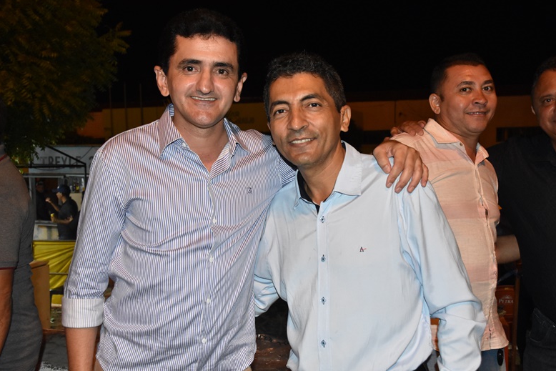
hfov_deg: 51.9
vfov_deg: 36.0
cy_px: 184
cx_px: 272
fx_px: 572
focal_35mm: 37
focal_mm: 24
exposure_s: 1/100
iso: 2500
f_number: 5.6
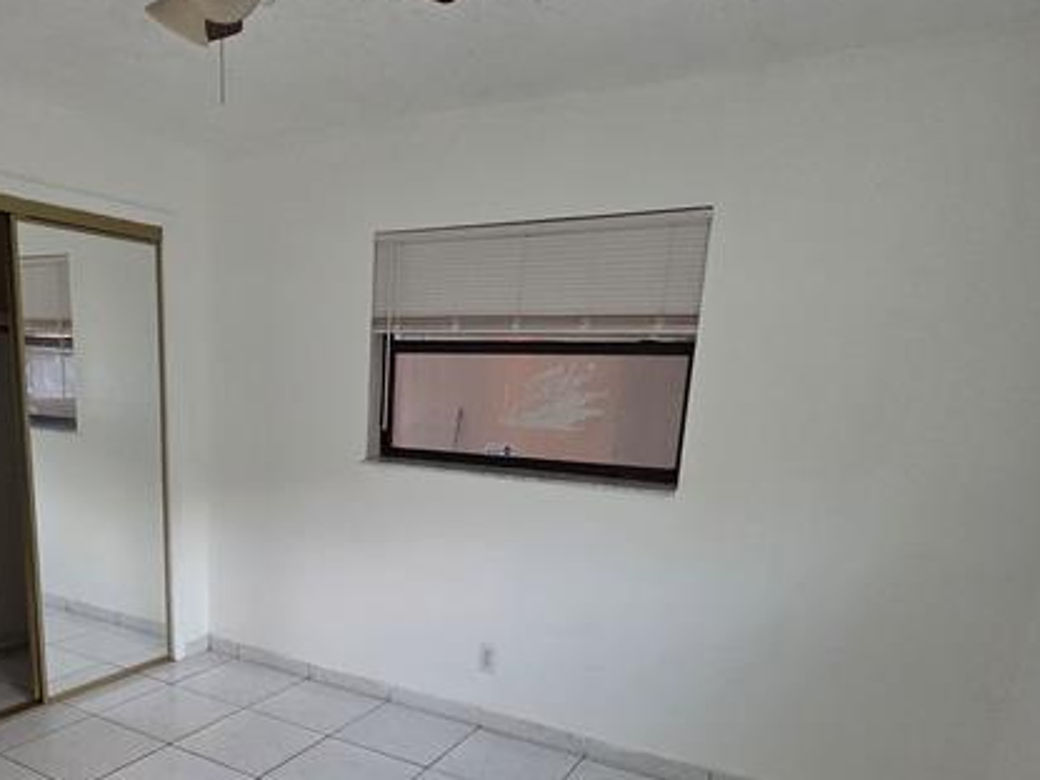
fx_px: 751
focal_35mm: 25
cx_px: 345
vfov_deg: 52.8
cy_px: 572
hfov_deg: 67.4
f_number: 2.2
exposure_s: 1/100
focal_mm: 2.2
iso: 640
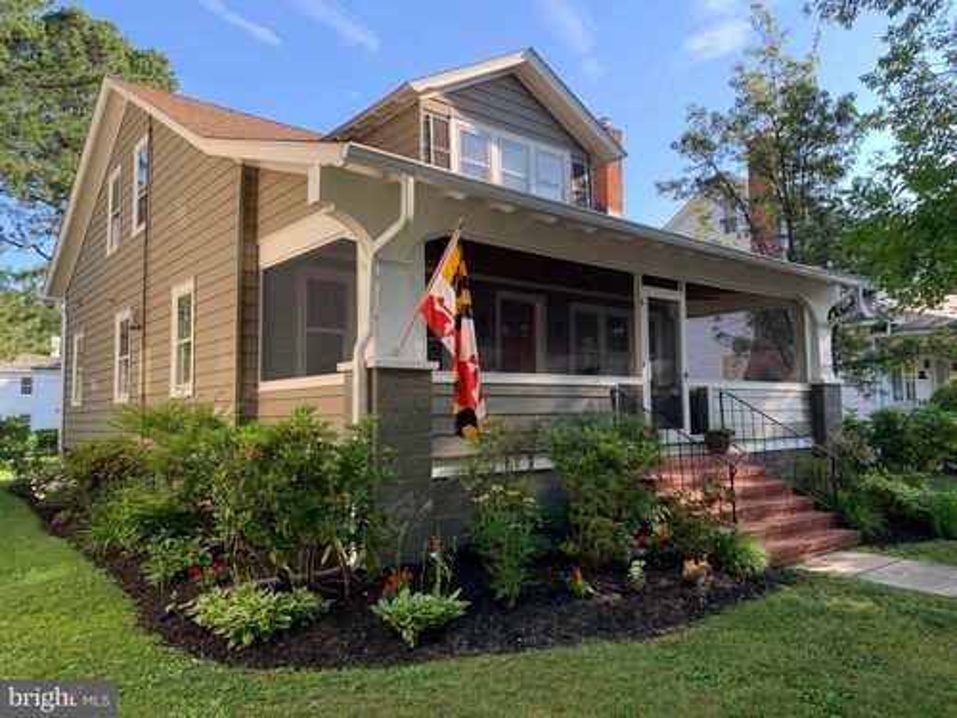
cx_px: 478
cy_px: 359
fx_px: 719
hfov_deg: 67.3
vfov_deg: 53.1
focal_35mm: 26
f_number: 1.8
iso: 25
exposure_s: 1/303
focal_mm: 4.25
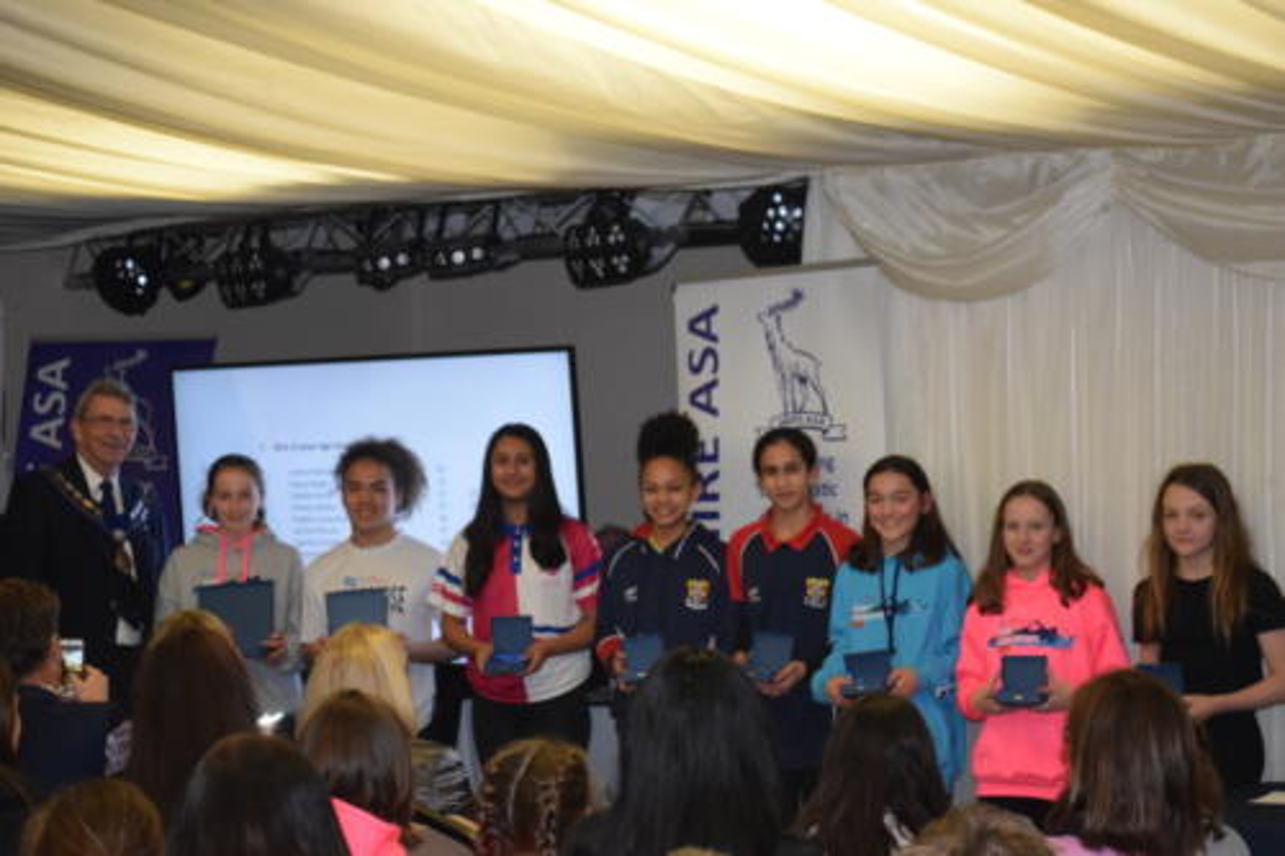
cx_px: 642
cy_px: 428
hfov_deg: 24.6
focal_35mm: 82
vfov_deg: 16.5
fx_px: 2944
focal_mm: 55
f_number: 5.6
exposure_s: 1/60
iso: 2500
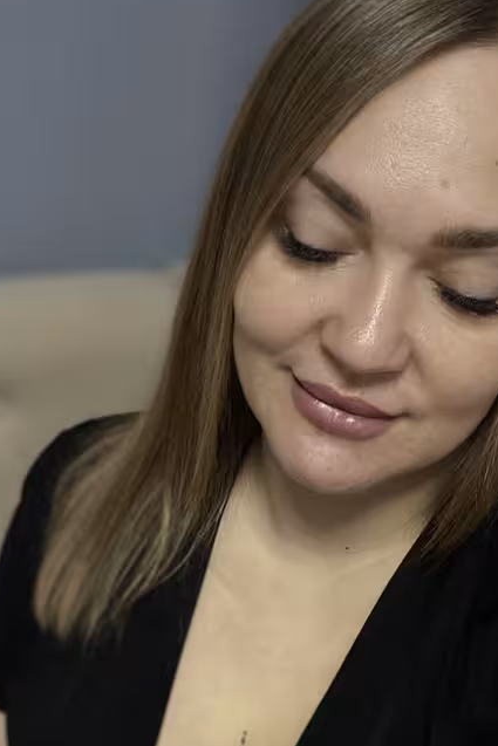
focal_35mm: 47
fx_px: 975
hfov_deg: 28.6
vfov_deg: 41.1
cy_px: 529
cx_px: 224
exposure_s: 1/50
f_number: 2.2
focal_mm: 2.71
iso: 250
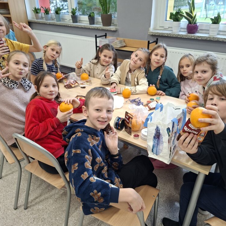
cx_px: 115
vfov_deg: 57.3
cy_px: 115
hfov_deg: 57.3
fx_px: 207
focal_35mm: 28
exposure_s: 1/100
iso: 160
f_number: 1.8
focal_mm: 5.54
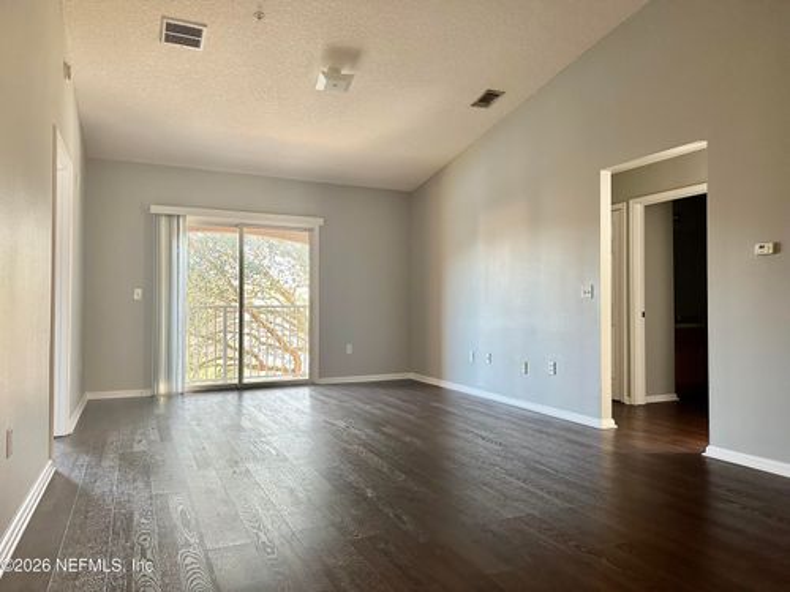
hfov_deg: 71.6
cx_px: 395
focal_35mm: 24
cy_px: 296
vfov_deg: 56.8
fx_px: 548
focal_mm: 6.86
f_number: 1.78
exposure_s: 1/72
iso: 250
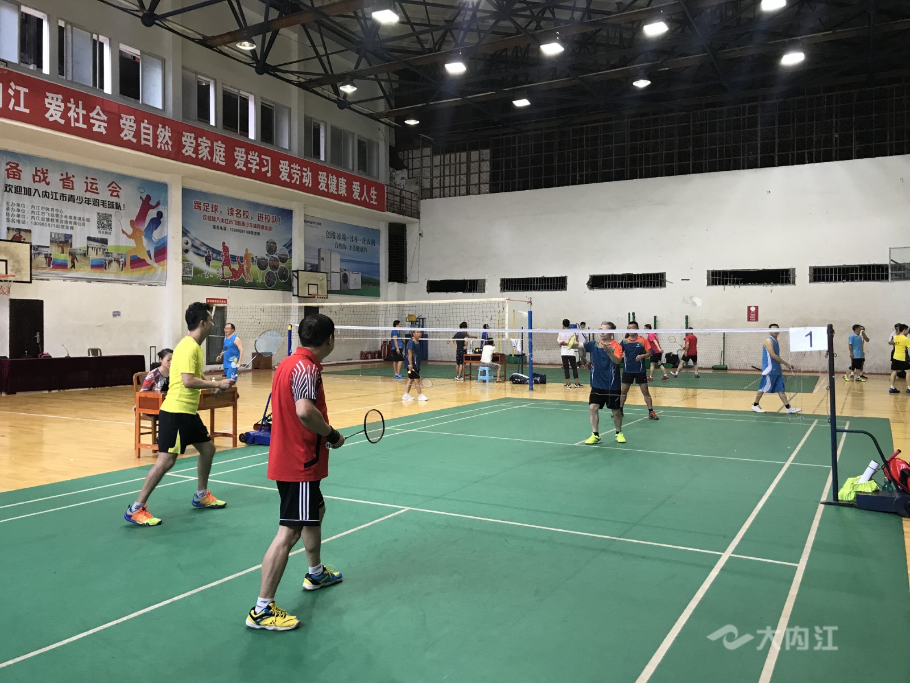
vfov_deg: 49.7
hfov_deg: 63.4
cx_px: 455
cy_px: 342
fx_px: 736
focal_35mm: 28
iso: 40
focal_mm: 3.99
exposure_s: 1/33
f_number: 1.8
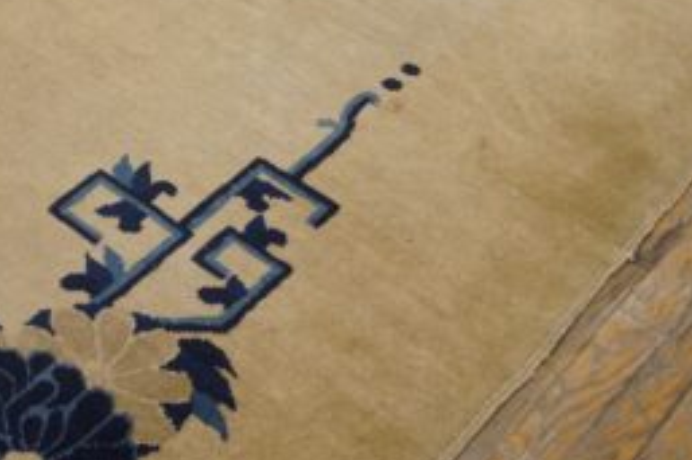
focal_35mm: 70
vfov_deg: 19.4
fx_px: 1345
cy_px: 152
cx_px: 105
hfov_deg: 28.0
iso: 640
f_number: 4
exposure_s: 1/60
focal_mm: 20
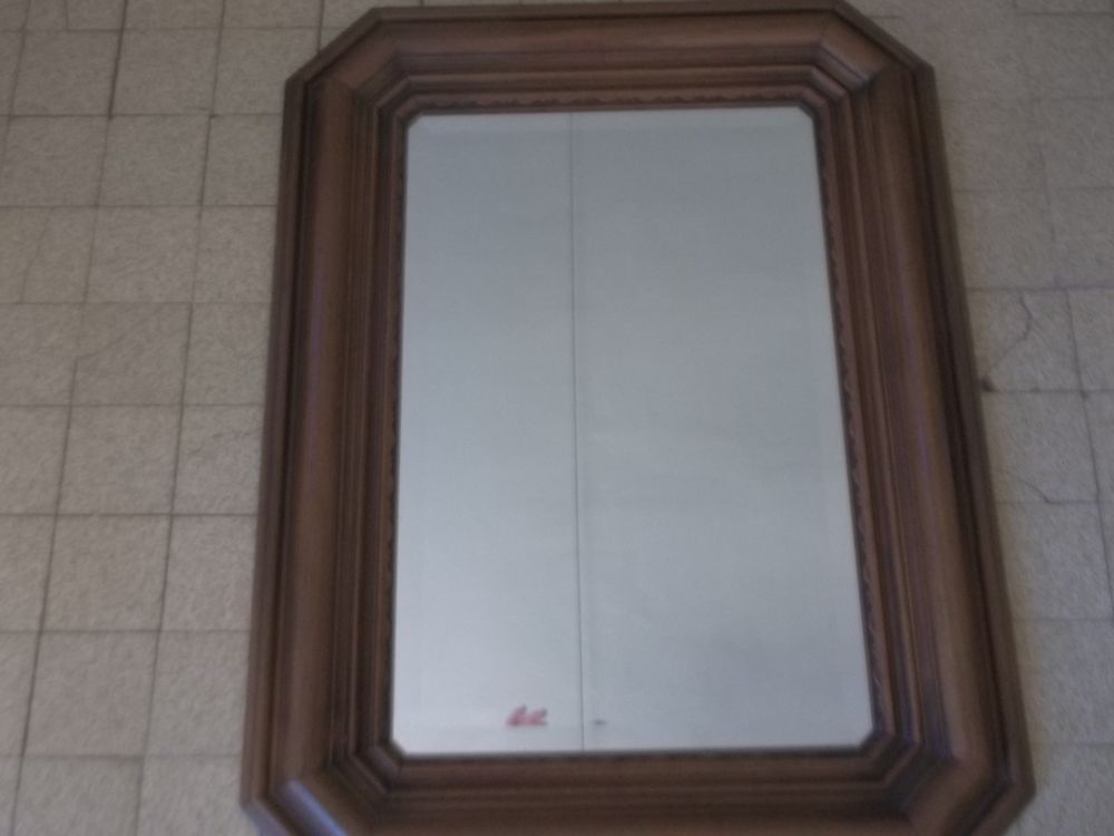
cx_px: 557
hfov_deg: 55.4
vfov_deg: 42.9
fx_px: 1062
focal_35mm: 33
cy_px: 418
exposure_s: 1/10
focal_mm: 5.9
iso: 160
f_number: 3.3
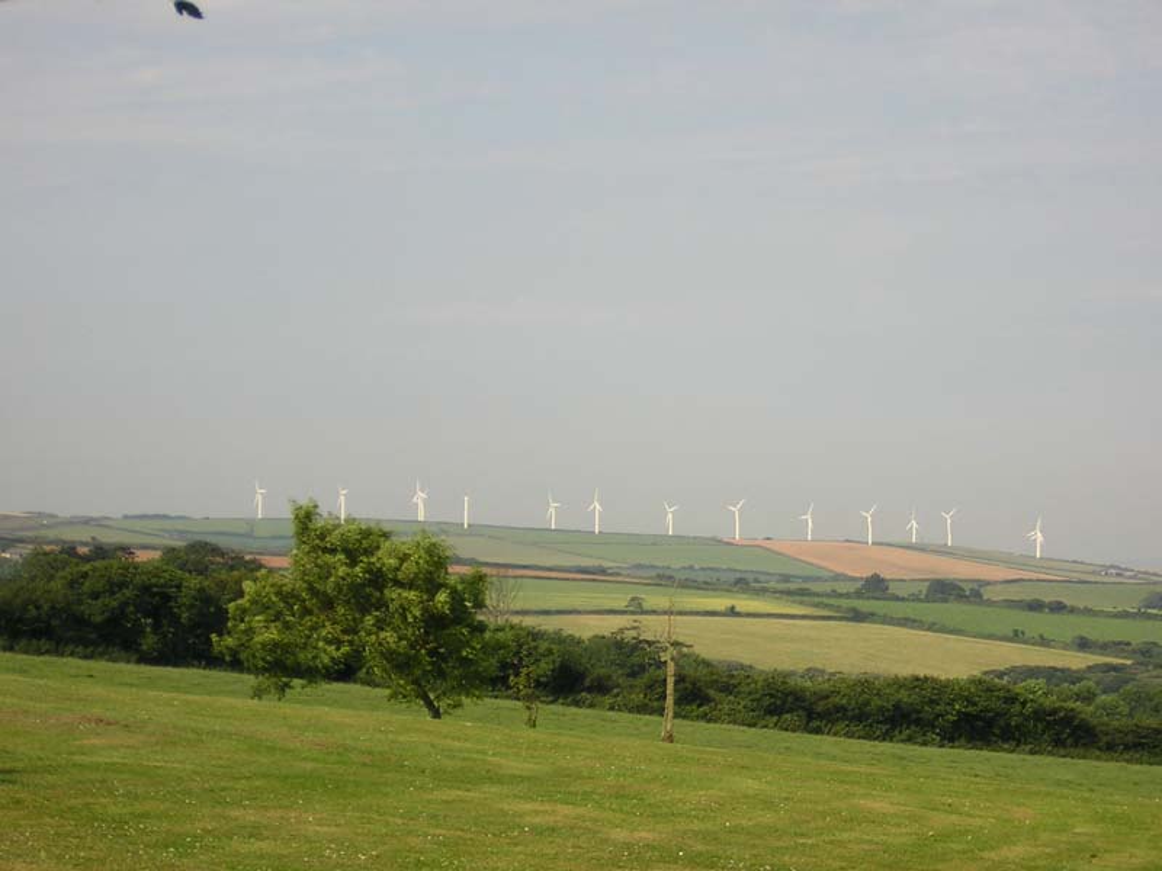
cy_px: 436
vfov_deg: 13.7
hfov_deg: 18.2
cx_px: 581
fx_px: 3625
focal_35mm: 108
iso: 100
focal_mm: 14.1
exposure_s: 1/435
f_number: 4.7
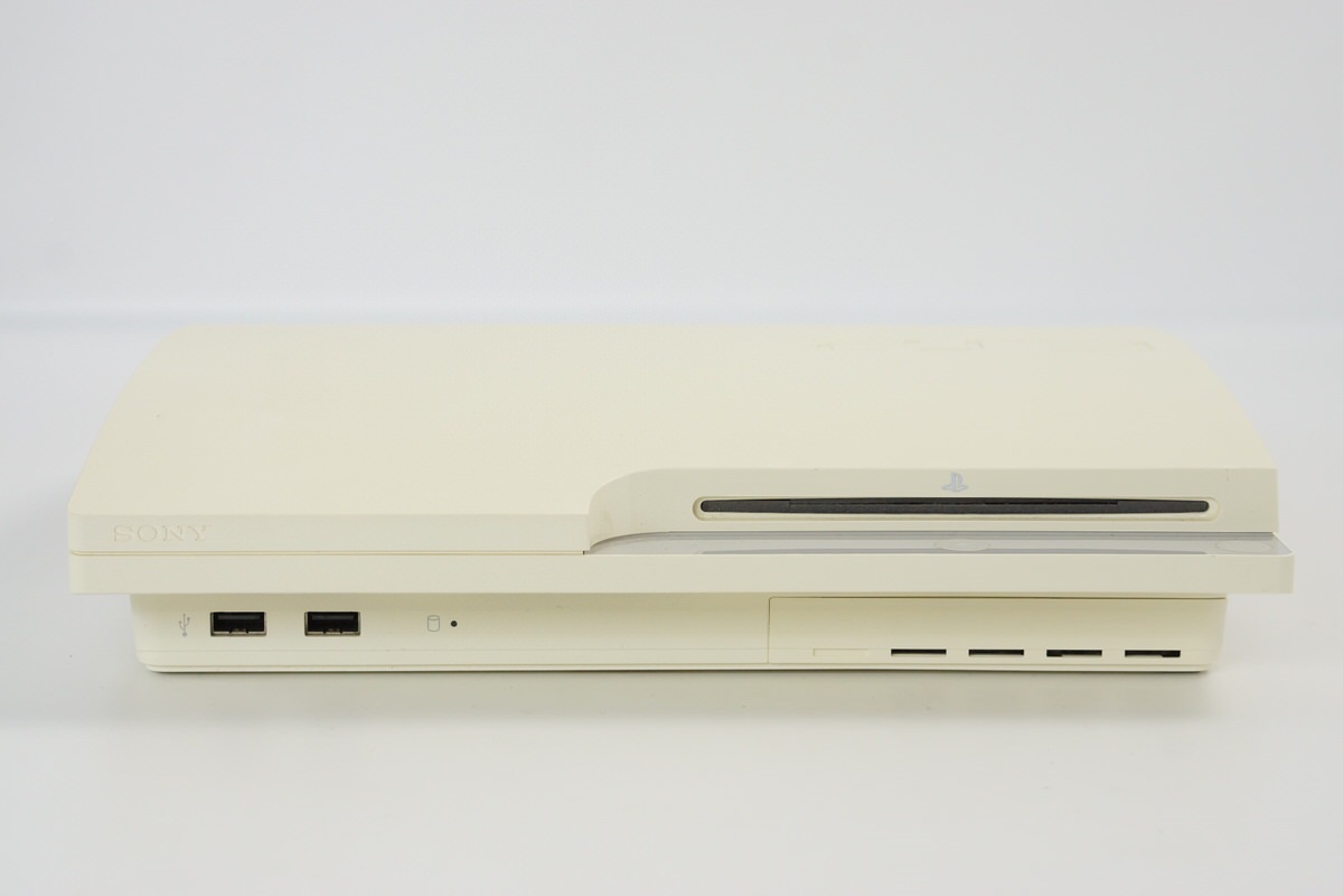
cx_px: 672
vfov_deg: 18.2
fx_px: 2798
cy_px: 448
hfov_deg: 27.0
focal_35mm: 75
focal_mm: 50
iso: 640
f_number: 6.3
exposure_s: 1/80
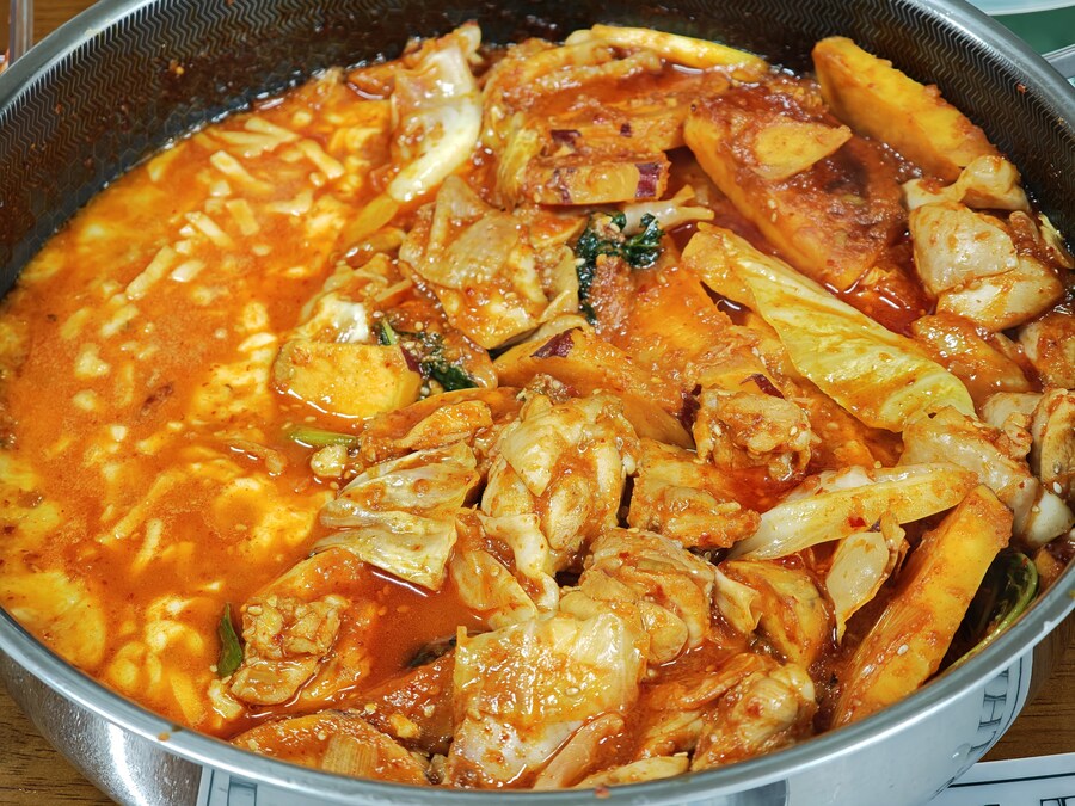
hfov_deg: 27.8
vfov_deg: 21.0
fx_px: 2174
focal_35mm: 70
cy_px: 403
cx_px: 538
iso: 800
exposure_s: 1/120
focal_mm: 11.5
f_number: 1.8
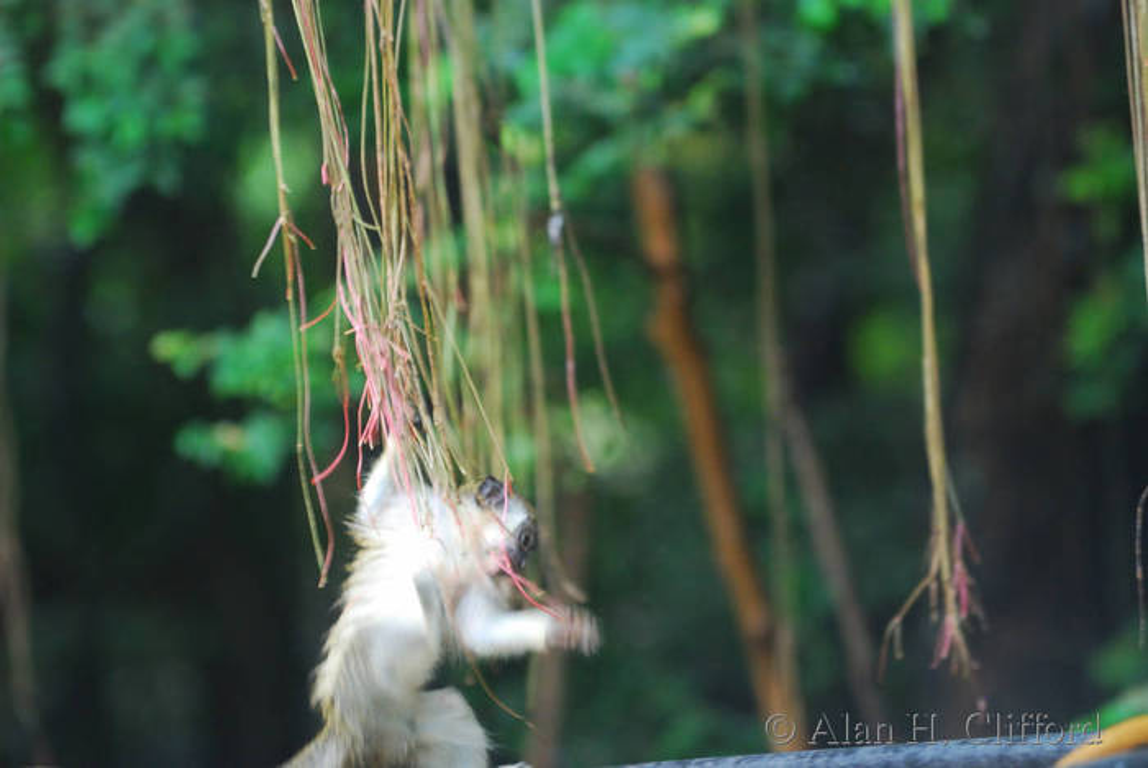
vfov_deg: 2.3
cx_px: 574
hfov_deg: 3.4
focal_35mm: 600
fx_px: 19149
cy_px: 384
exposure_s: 1/100
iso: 900
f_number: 5.6
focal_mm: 400
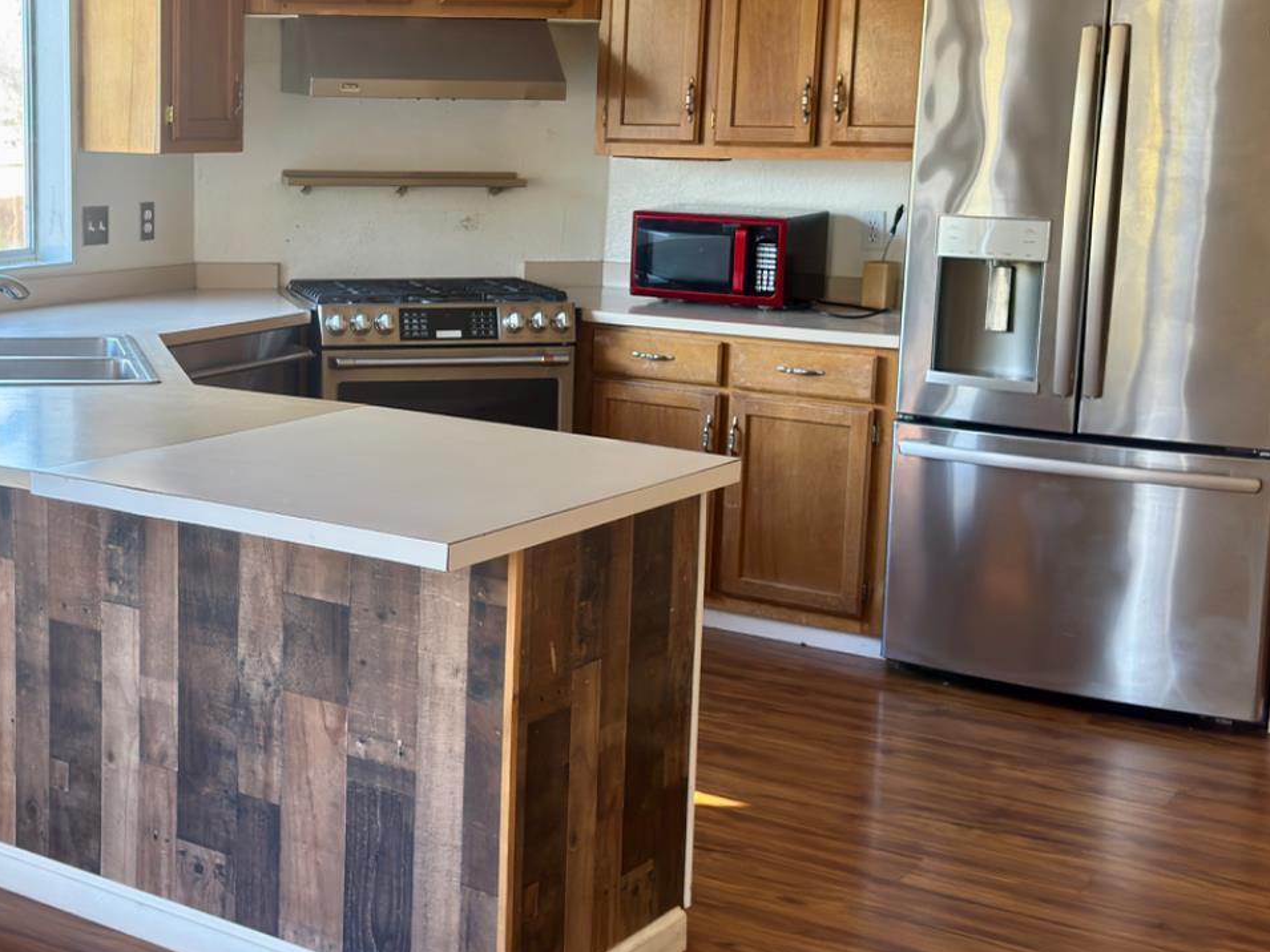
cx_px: 291
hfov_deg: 34.1
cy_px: 406
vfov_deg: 26.5
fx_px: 2018
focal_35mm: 55
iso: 125
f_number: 1.78
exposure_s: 1/61
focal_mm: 6.76
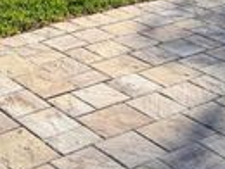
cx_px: 43
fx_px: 599
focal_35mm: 92
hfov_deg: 21.0
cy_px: -118
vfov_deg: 14.5
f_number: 1.78
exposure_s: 1/4975
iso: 100
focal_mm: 6.76
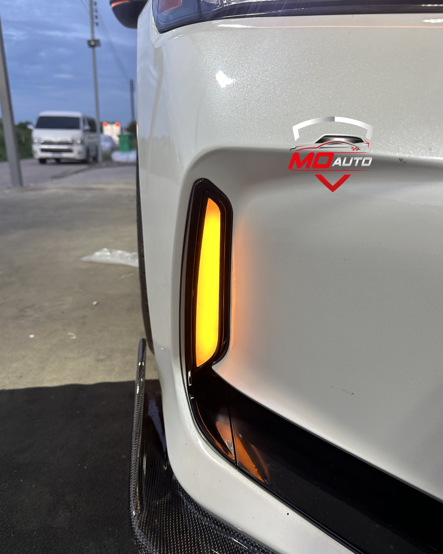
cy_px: 292
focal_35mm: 26
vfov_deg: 66.0
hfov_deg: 54.9
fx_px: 426
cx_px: 215
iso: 64
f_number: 1.78
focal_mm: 6.86
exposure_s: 1/100
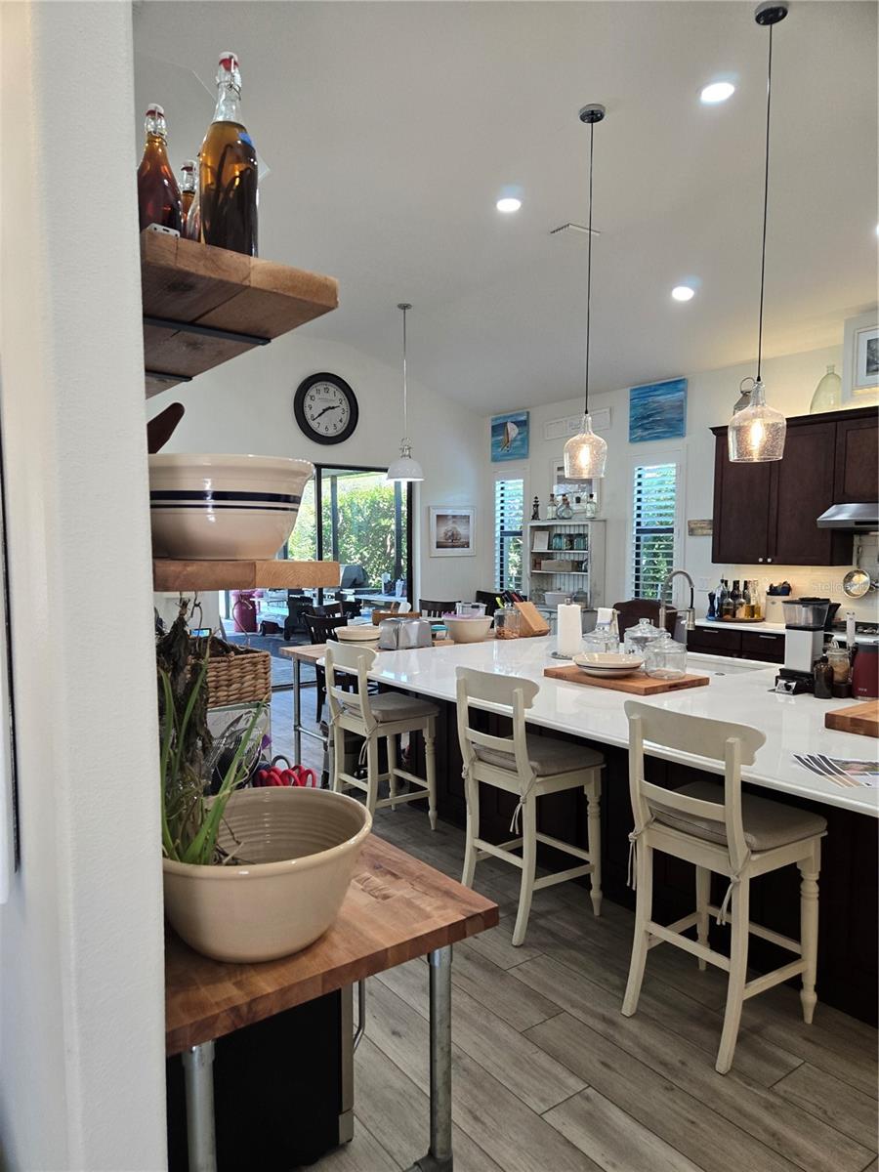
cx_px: 440
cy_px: 586
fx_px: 779
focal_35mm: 23
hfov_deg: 58.9
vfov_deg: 73.9
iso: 200
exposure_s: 1/120
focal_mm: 5.4
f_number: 1.8
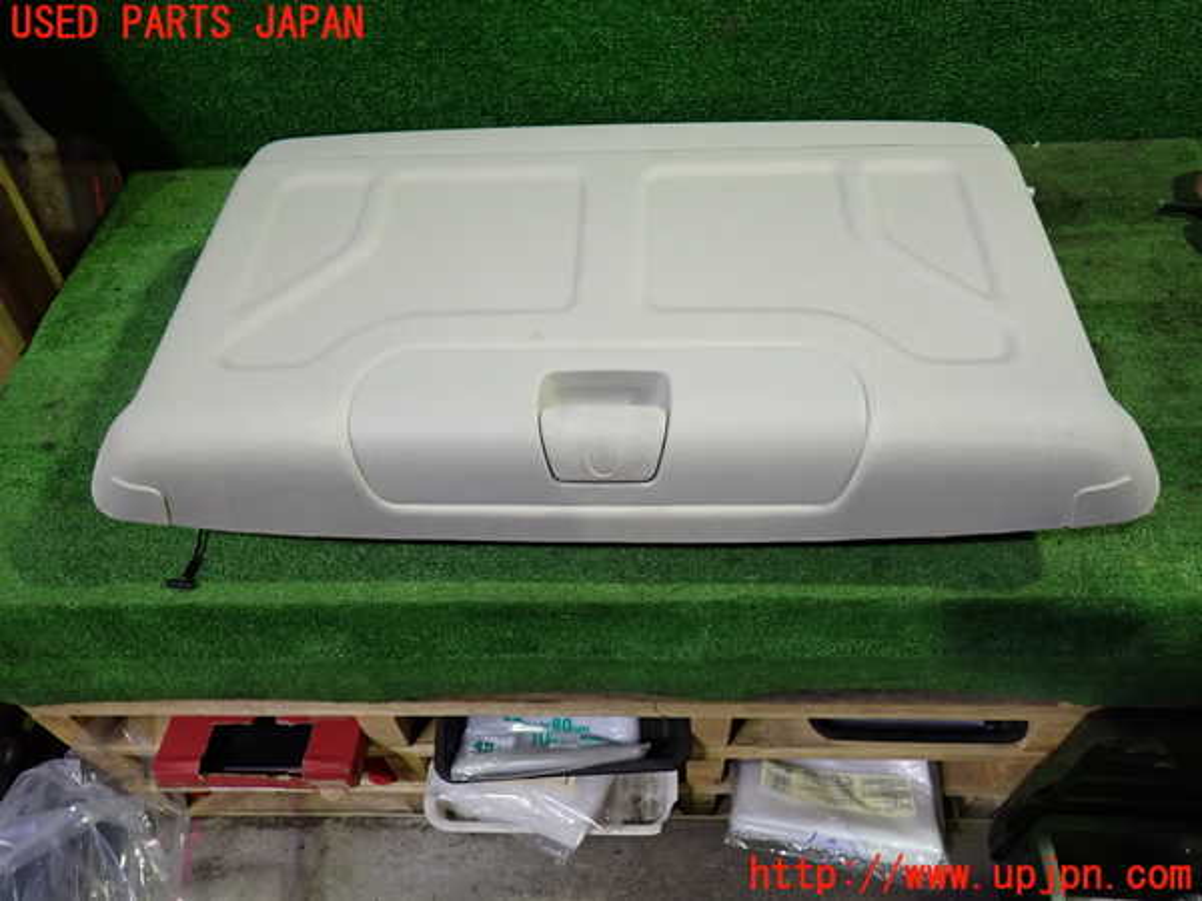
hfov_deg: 69.4
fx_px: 868
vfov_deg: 54.9
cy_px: 450
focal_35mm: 25
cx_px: 601
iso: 250
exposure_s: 1/30
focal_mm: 4.5
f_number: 2
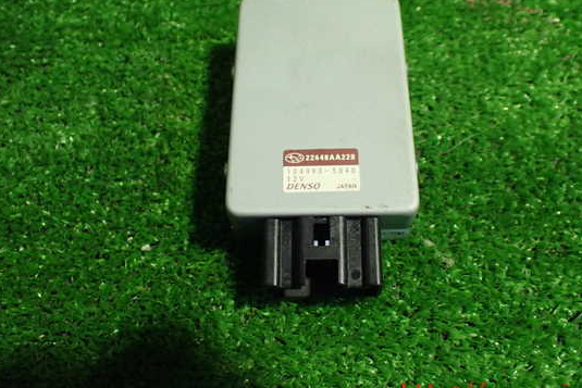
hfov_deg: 54.3
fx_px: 566
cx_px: 321
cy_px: 163
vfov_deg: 37.8
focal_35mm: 35
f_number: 2.3
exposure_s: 1/125
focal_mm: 5.4
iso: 800
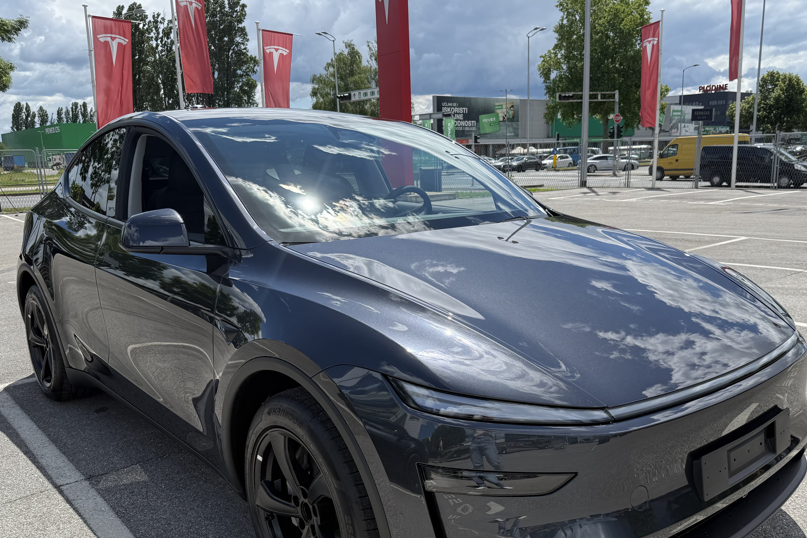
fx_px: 695
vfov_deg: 42.1
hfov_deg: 60.2
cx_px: 436
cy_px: 323
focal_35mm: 31
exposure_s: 1/4405
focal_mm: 6.76
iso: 80
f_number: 1.78
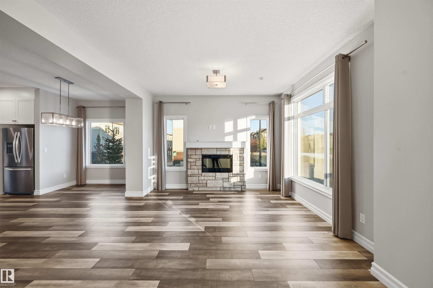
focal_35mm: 14
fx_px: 168
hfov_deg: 104.3
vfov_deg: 81.1
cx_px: 216
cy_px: 144
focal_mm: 14
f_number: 8
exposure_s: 1/320
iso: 100
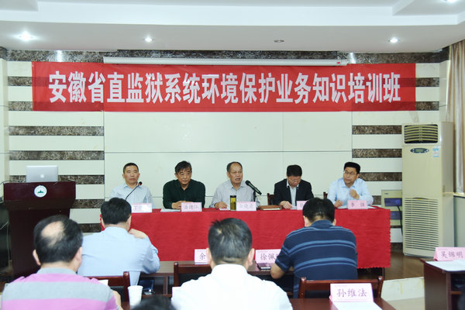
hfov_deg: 42.3
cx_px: 232
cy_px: 155
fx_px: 601
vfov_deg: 28.9
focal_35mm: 46
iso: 720
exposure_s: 1/30
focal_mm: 31
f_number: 4
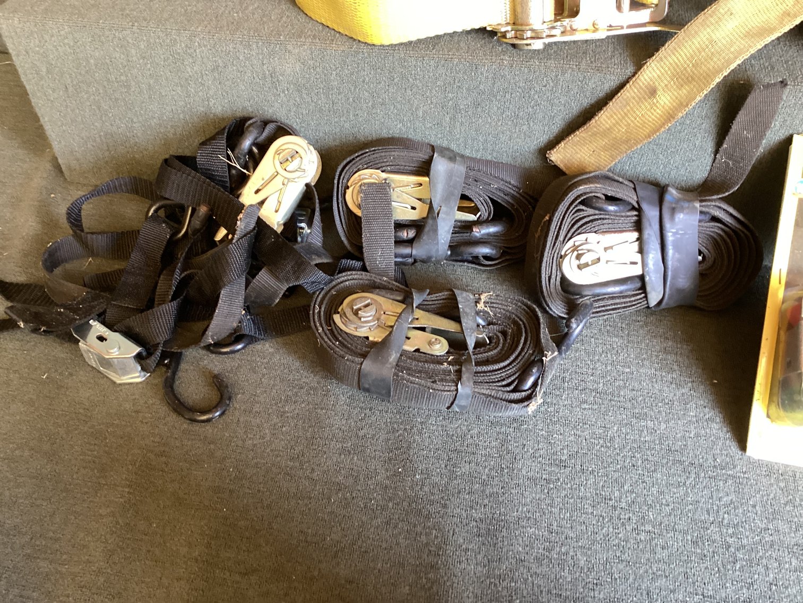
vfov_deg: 45.4
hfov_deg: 58.3
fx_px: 719
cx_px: 402
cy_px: 302
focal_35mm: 31
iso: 250
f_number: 2.4
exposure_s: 1/33
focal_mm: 3.3
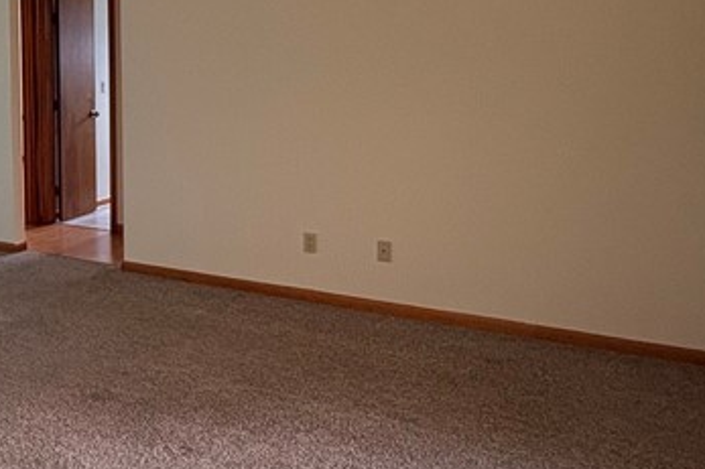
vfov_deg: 30.5
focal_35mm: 43
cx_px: -28
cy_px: 108
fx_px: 842
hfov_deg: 39.1
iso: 250
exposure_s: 1/84
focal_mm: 2.22
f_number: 2.2
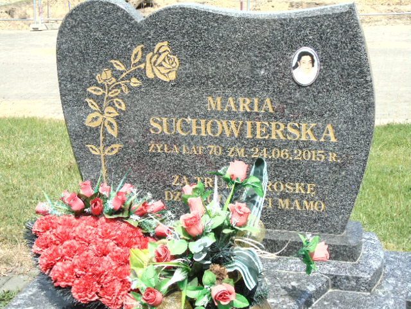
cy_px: 154
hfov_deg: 31.2
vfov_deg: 23.7
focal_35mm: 62
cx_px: 206
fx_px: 736
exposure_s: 1/500
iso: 80
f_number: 4.5
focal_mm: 11
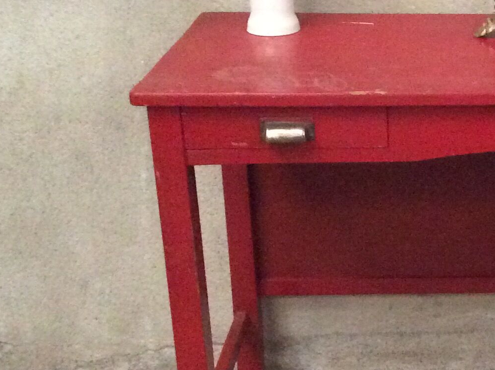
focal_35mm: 83
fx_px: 1185
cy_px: 161
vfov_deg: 17.7
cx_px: 512
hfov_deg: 22.5
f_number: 2.4
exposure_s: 1/17
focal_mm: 3.3
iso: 640
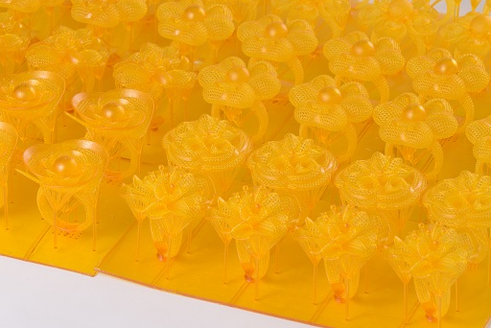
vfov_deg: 6.7
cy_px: 80
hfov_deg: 10.0
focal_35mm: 205
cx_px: 196
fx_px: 2797
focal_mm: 105
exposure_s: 1/125
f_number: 20
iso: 100
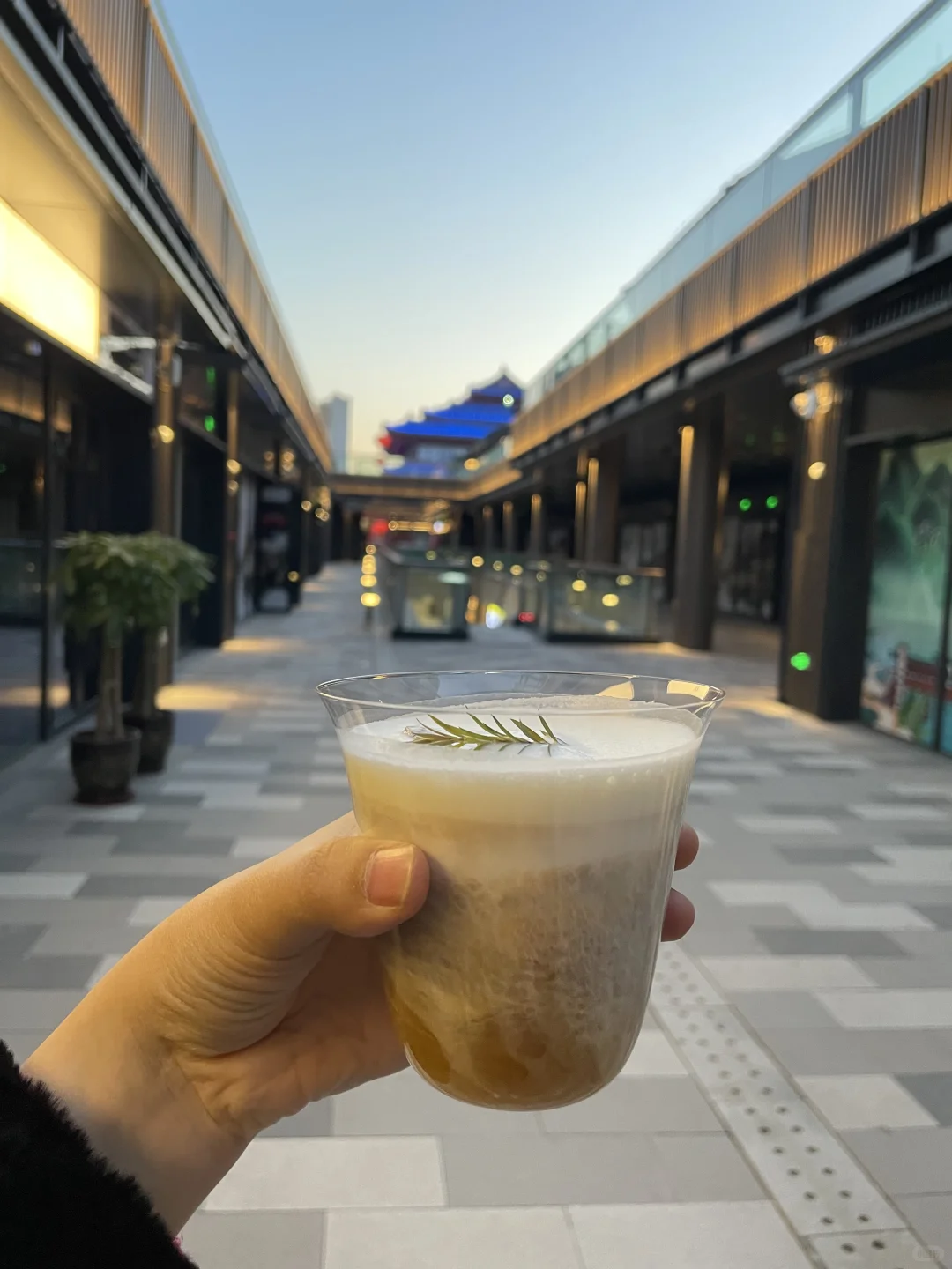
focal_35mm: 26
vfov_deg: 67.3
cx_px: 476
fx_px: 953
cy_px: 634
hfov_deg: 53.1
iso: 125
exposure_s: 1/77
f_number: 1.6
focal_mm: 4.2
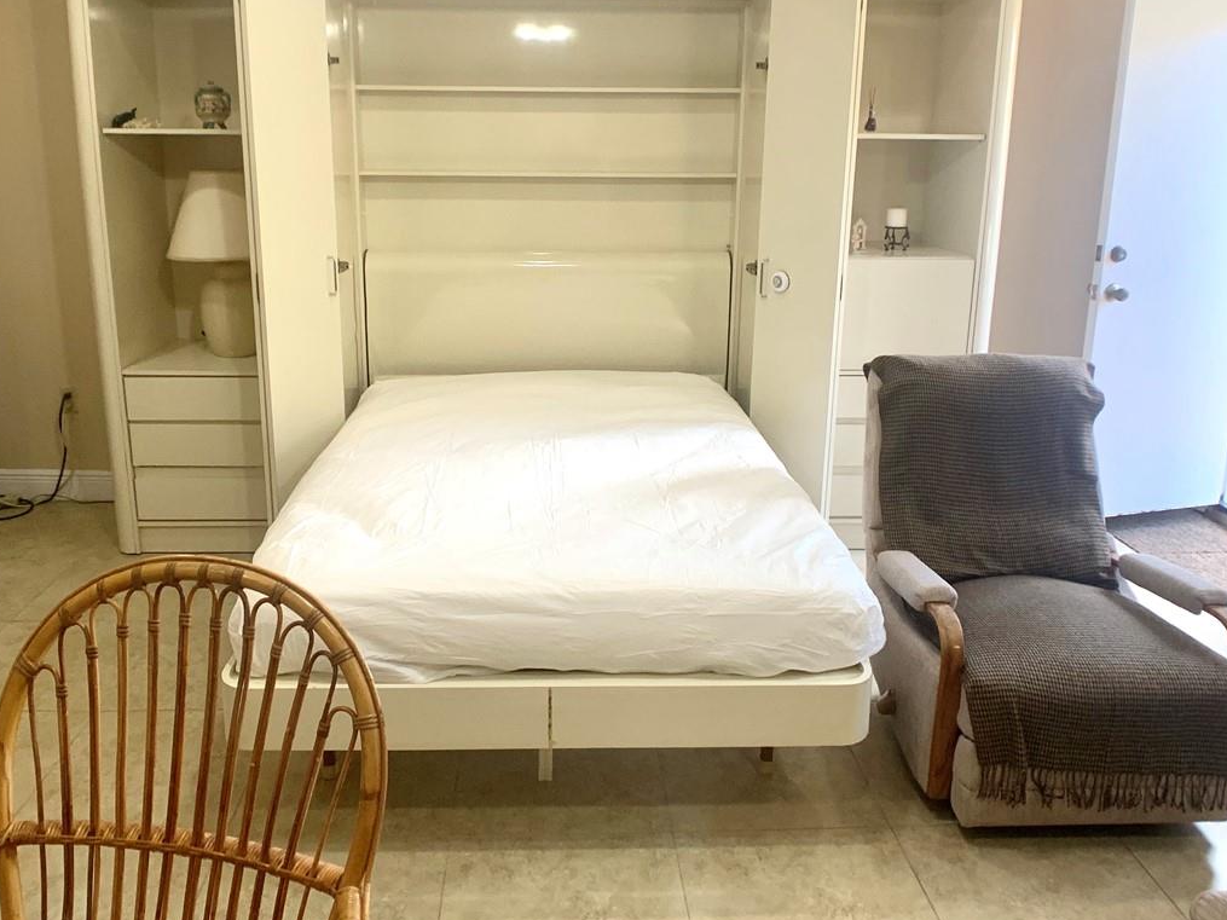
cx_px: 562
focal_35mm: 41
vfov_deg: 35.0
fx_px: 1453
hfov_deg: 45.7
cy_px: 384
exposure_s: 1/60
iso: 80
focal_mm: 4.25
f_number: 1.8
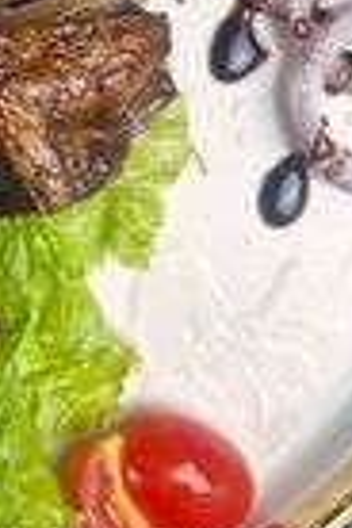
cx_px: -65
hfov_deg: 17.0
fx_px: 1129
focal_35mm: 77
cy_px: 21
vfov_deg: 25.2
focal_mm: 6.86
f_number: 1.78
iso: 64
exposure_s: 1/100
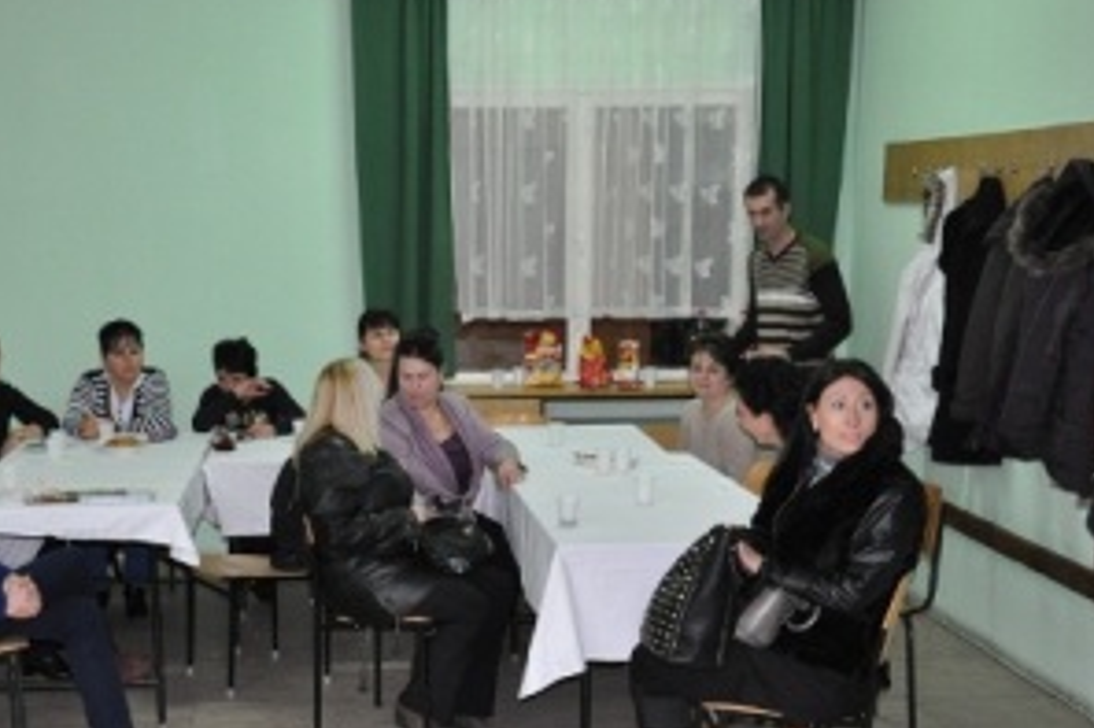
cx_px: 347
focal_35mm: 57
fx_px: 1724
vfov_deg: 23.7
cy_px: 525
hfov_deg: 34.8
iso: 800
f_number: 4
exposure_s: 1/60
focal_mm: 25
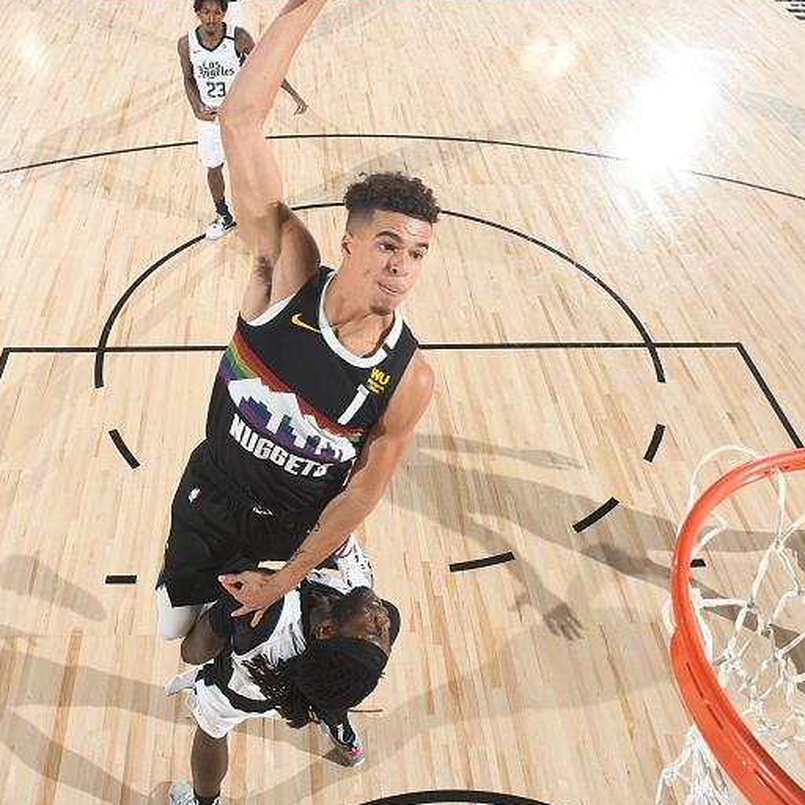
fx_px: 895
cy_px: 367
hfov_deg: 48.1
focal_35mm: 34
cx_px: 314
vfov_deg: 48.4
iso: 250
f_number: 7.1
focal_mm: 20
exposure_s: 1/250
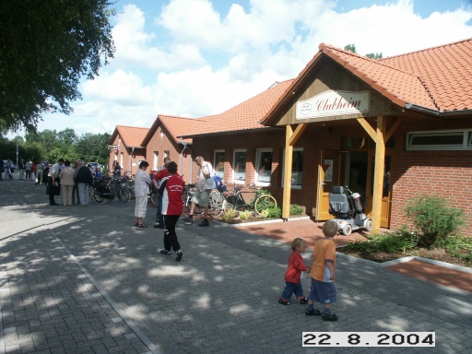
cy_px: 177
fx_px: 382
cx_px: 236
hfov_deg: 63.4
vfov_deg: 49.7
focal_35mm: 28
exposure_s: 1/250
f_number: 6.7
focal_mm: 7.27
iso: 100
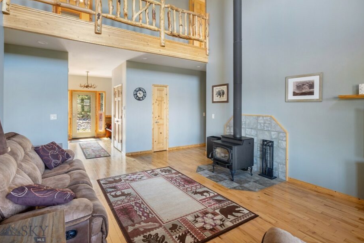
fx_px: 188
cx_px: 175
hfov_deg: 88.2
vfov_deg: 65.7
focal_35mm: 19
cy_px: 111
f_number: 8
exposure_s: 1/2
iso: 400
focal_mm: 16.5
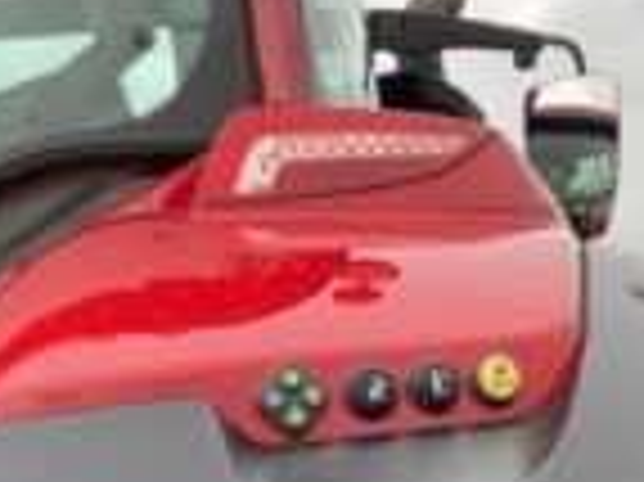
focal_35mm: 73
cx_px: 351
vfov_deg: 19.4
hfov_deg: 26.7
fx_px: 1357
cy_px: 509
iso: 32
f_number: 1.8
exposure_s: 1/122
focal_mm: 3
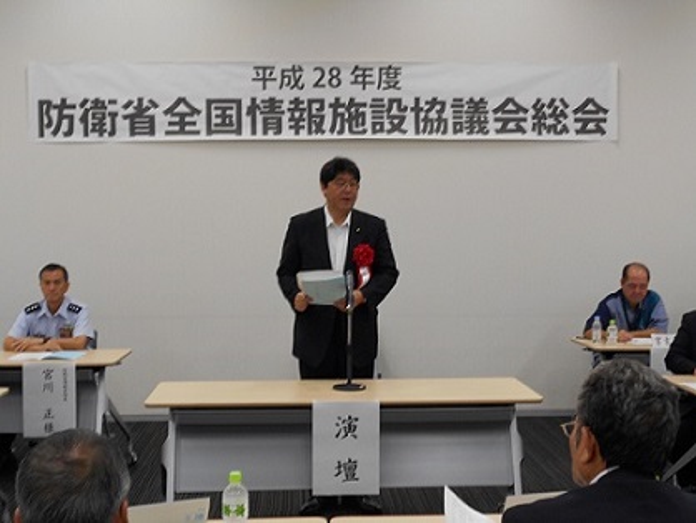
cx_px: 348
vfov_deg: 29.7
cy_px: 262
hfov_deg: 38.9
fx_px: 986
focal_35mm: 49
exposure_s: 1/30
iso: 200
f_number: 4.5
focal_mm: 8.8
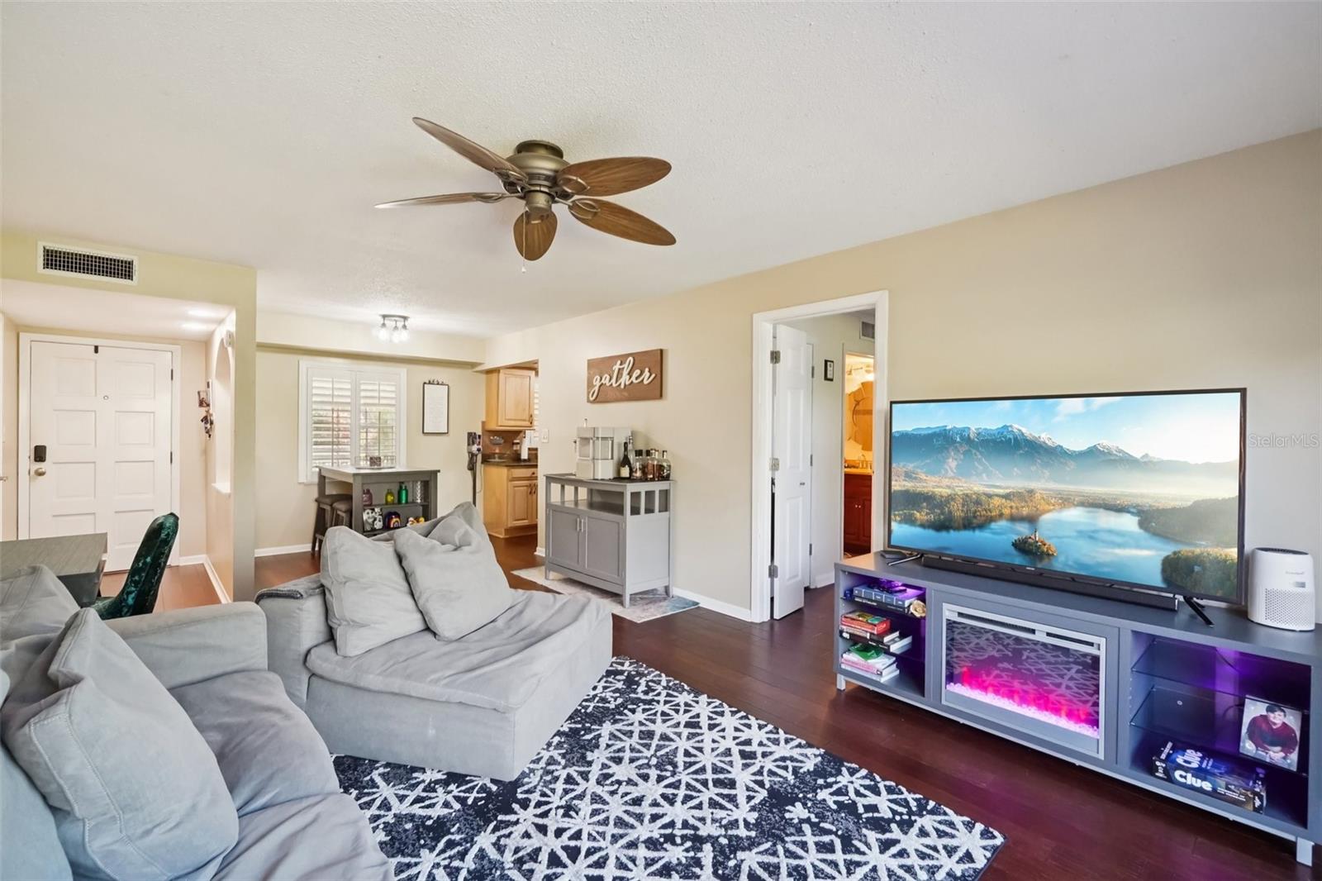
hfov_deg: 100.4
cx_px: 661
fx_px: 551
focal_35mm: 15
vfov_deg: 77.3
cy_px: 440
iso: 2000
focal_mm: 10
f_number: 8
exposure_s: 1/30
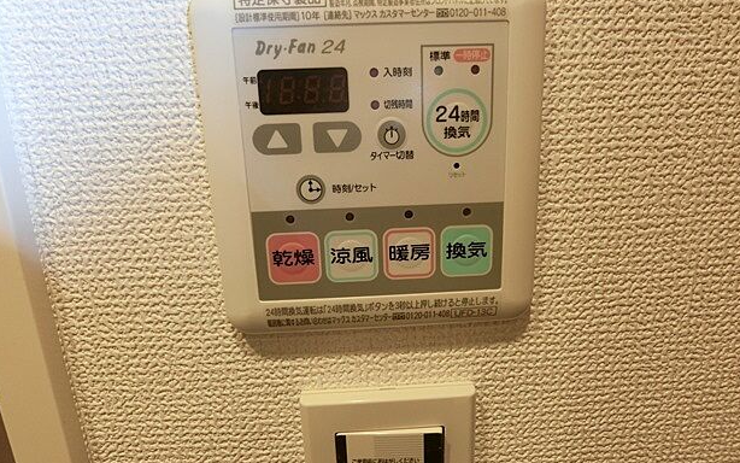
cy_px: 240
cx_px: 380
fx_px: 424
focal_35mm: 21
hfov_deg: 82.3
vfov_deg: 57.3
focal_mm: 4.06
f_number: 2.7
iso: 250
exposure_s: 1/125
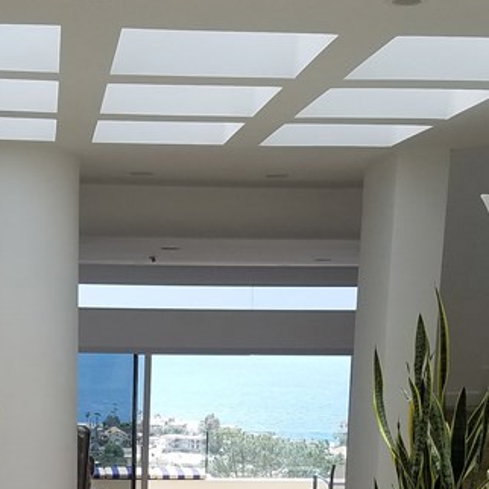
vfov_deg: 22.8
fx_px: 1167
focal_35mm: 73
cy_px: 483
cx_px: 149
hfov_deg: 23.5
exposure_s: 1/686
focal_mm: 4.2
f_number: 1.7
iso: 50
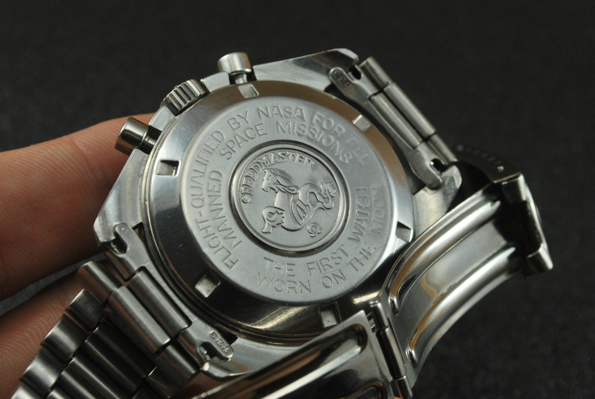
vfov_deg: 16.6
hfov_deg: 24.6
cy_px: 200
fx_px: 1365
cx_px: 298
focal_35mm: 82
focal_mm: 55
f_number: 9
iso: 400
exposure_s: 1/125
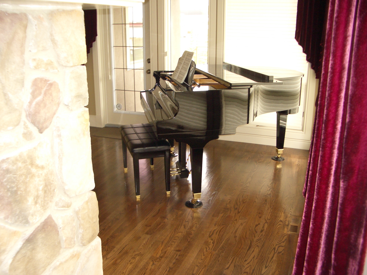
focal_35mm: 35
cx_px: 184
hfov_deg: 52.6
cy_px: 138
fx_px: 371
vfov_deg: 40.7
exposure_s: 1/60
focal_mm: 5.8
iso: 100
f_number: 2.6
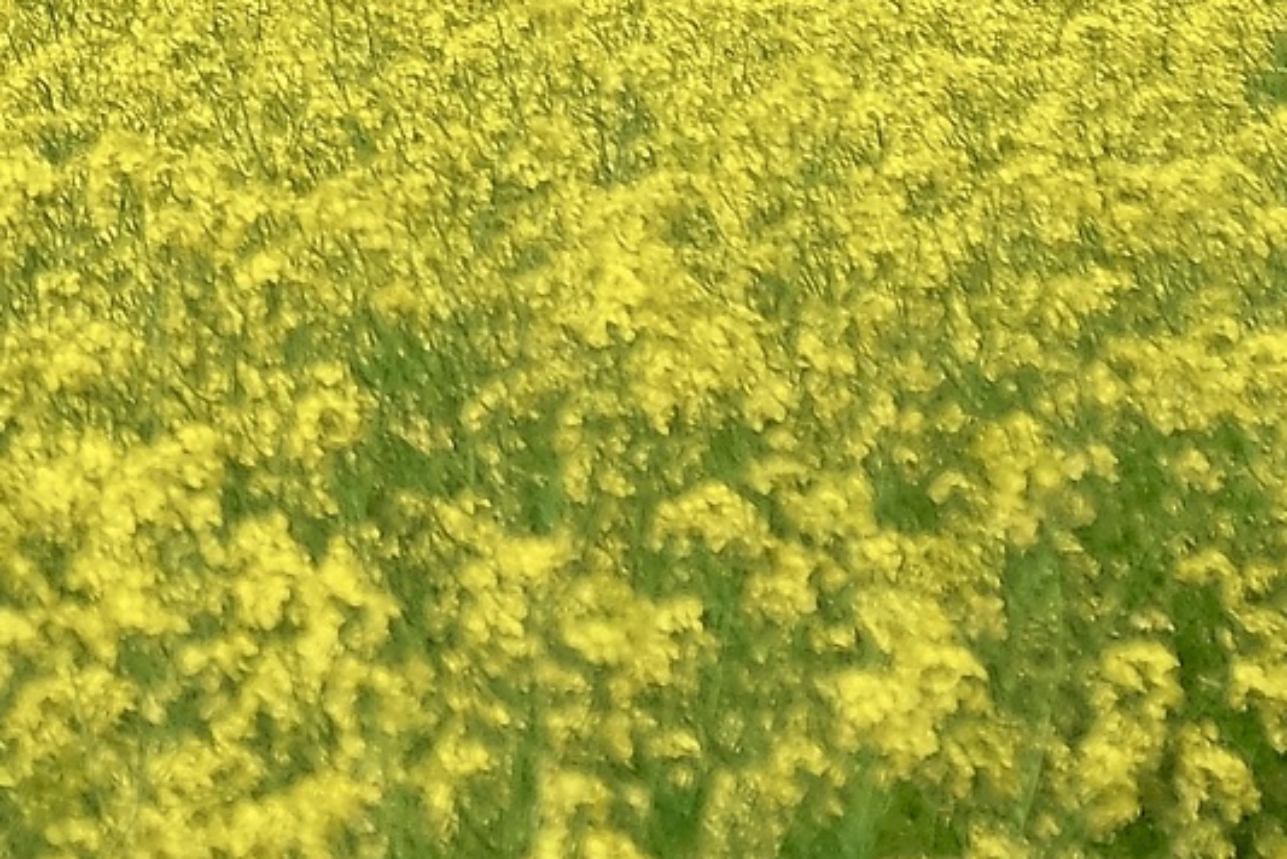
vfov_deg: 1.9
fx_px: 26289
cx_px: -1227
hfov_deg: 2.8
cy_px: -1543
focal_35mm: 735
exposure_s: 1/480
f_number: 5.6
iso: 200
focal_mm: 74.4
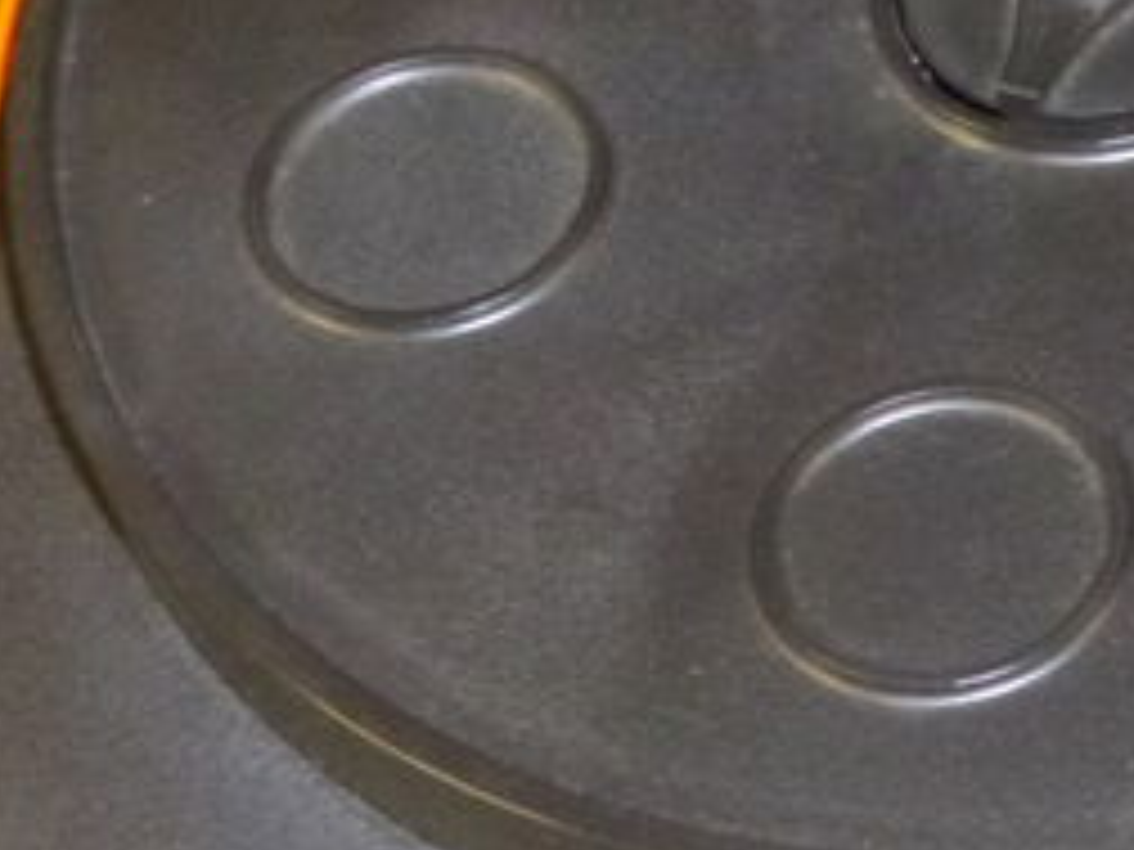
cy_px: 382
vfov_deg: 12.0
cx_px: 1710
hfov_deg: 14.9
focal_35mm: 123
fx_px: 4029
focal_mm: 5.6
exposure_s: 1/8
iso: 400
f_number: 3.4
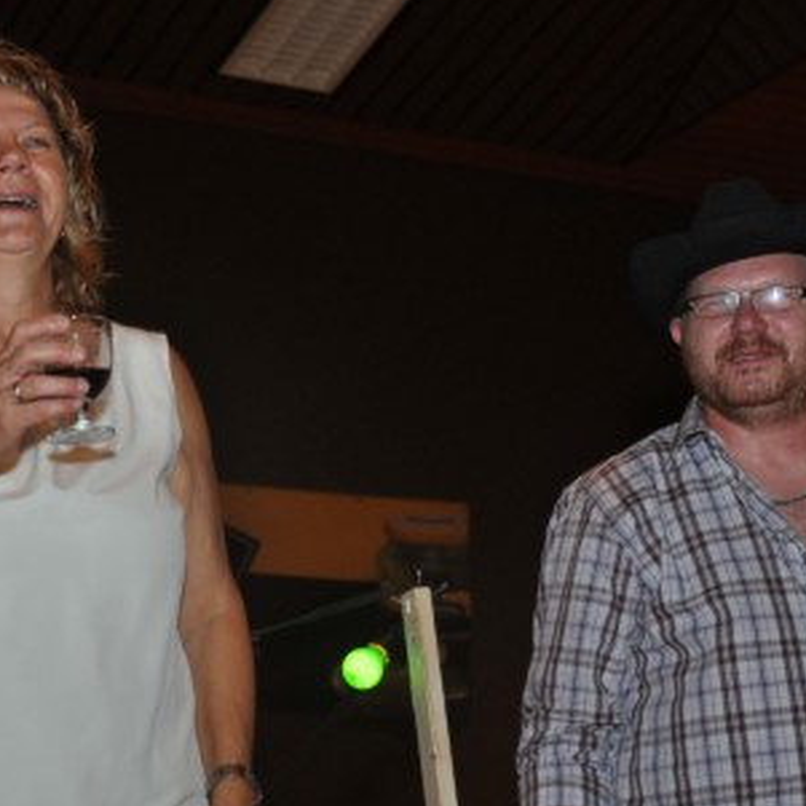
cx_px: 343
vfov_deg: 15.8
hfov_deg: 15.8
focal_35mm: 110
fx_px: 2898
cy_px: 402
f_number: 5
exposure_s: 1/60
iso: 800
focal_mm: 52
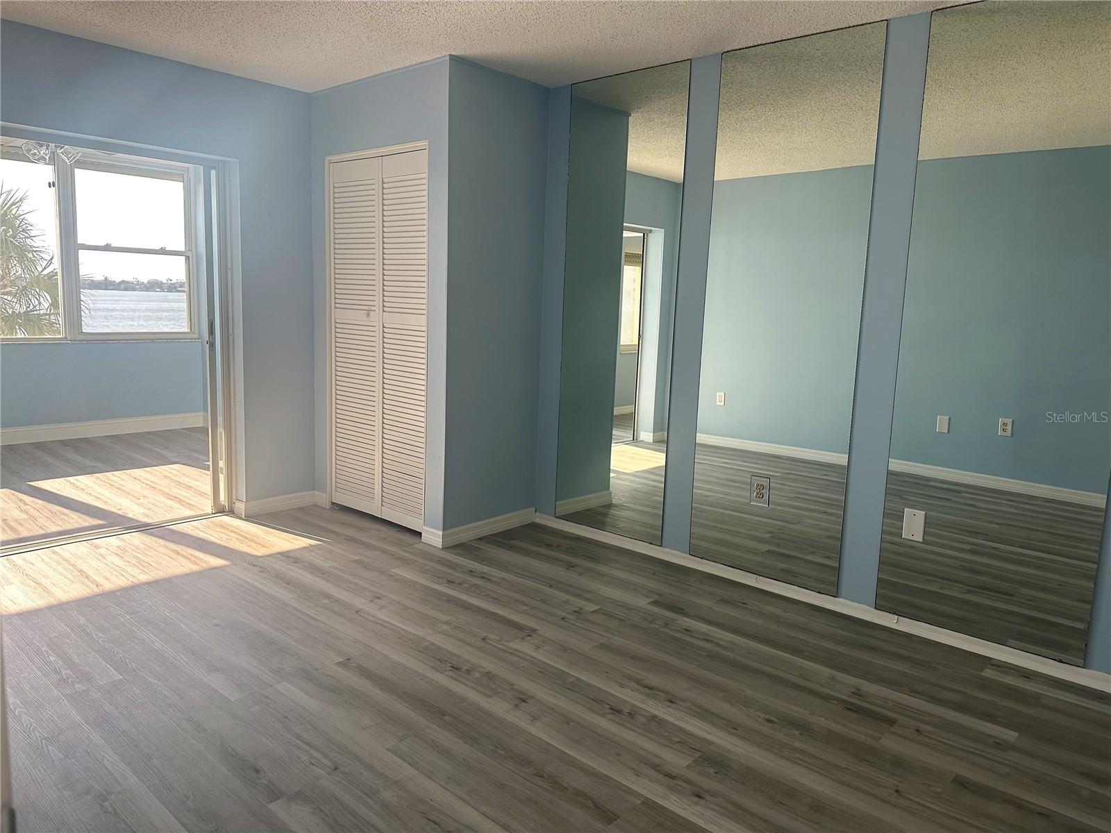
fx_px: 770
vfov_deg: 56.8
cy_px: 416
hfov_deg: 71.6
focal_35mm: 24
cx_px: 556
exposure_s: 1/549
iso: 80
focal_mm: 6.86
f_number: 1.78
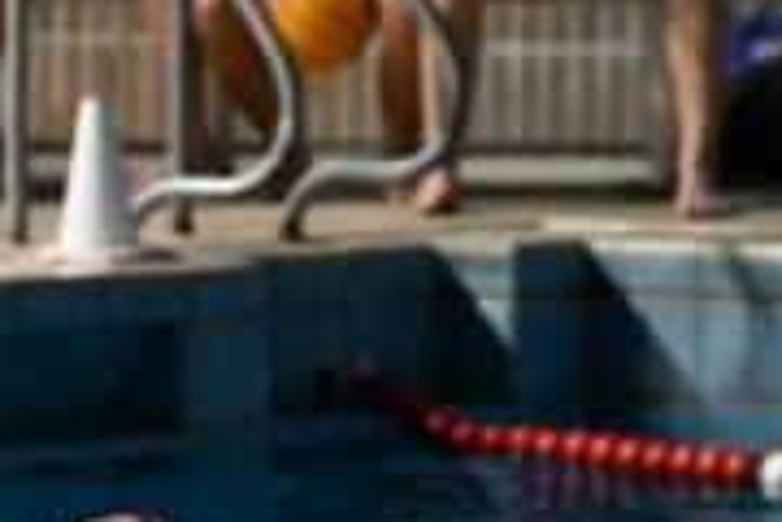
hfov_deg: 2.7
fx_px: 16312
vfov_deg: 1.8
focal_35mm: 751
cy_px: 570
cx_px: 352
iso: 51200
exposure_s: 1/800
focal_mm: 300
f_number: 5.6
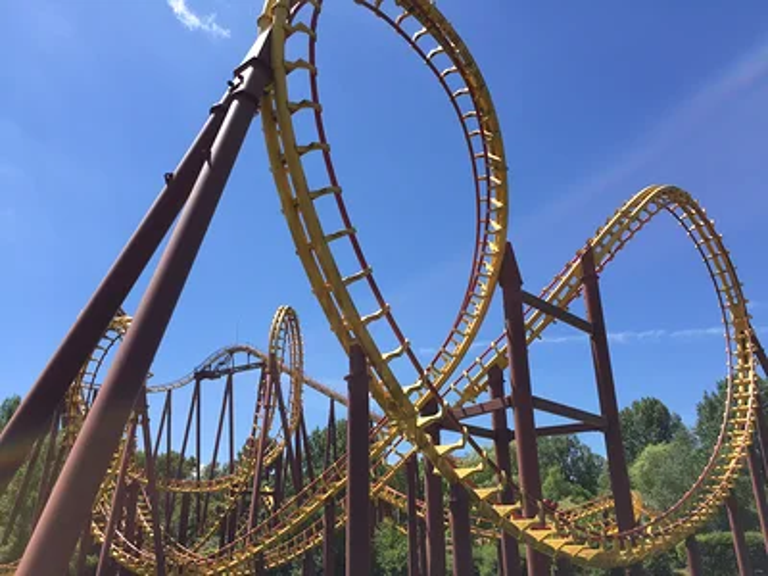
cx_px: 384
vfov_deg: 48.2
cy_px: 288
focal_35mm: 29
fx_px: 643
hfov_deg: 61.7
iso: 32
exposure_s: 1/1647
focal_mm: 4.15
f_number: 2.2
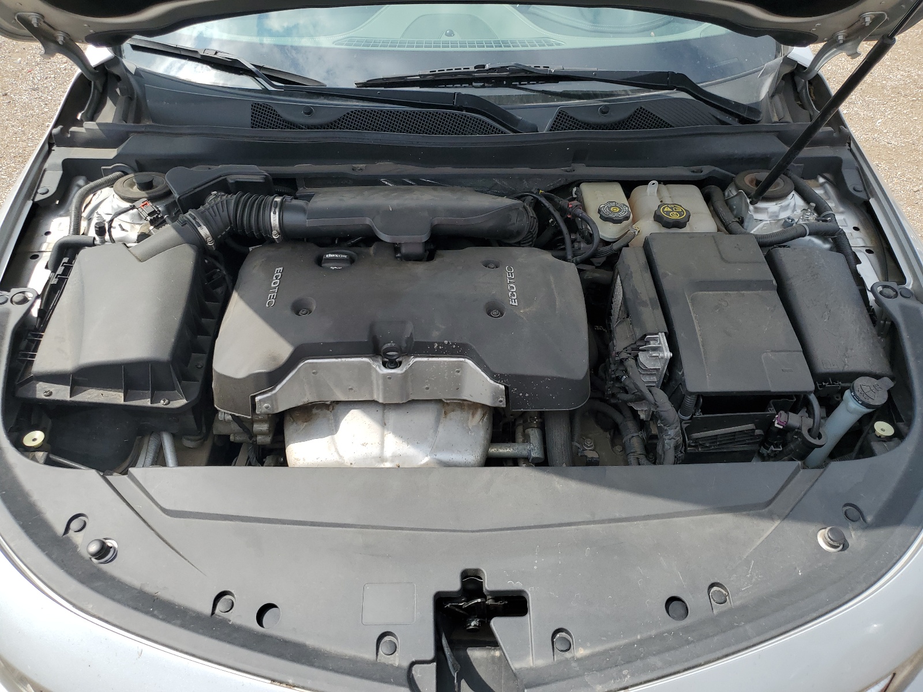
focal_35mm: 26
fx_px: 693
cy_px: 346
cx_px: 462
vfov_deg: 53.1
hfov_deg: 67.3
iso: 50
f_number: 1.5
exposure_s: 1/2500
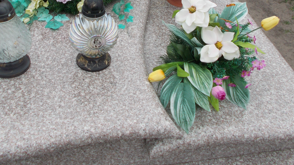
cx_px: 129
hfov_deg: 42.0
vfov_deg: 23.4
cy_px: -2
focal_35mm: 49
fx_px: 382
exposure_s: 1/320
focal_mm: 4.6
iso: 80
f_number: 3.2
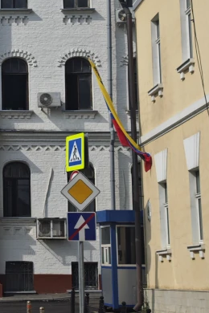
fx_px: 975
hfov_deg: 11.9
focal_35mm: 112
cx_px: -63
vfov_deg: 18.2
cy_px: 101
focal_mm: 8.72
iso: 50
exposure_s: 1/1967
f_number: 2
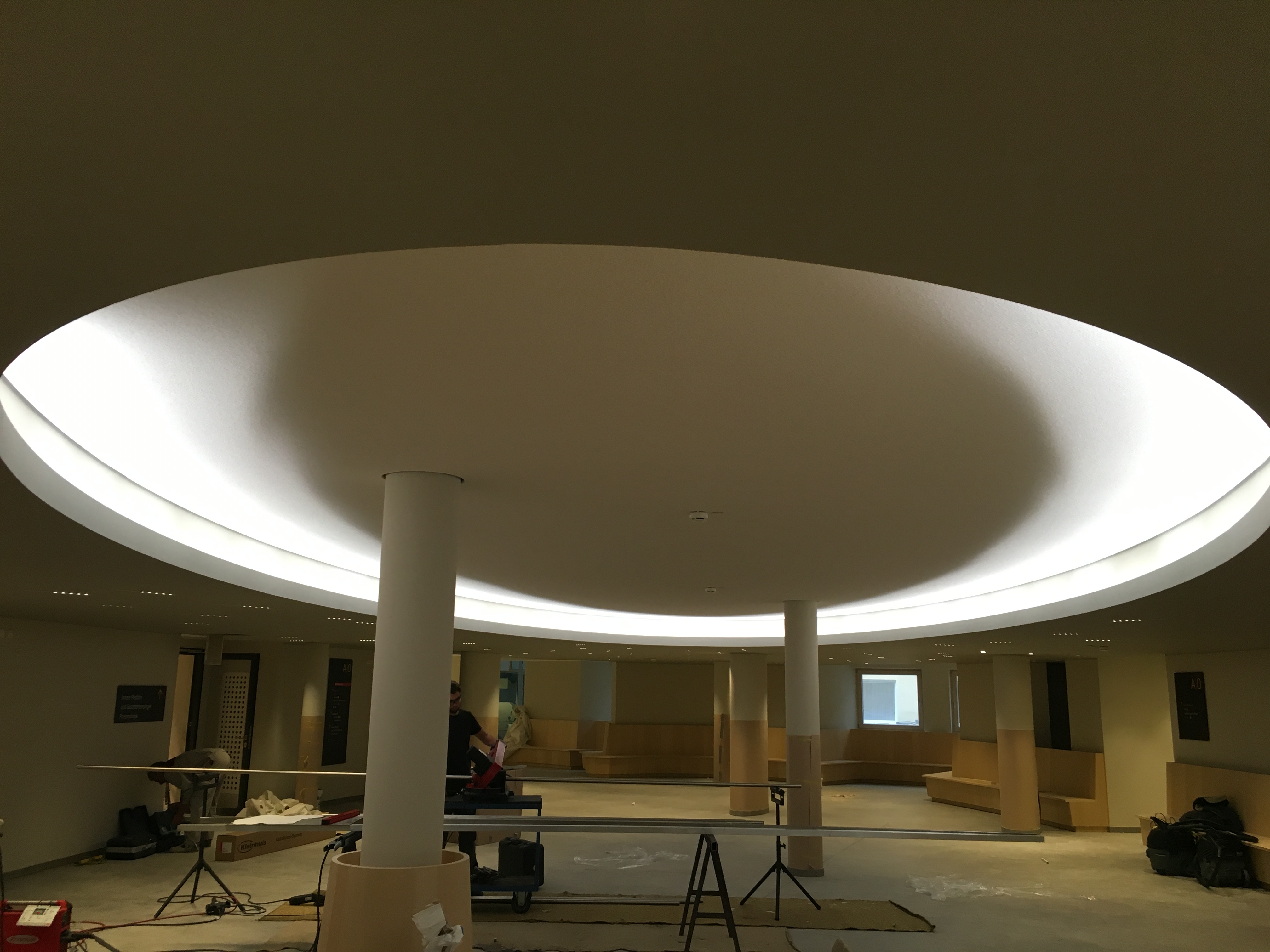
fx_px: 1064
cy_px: 476
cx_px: 635
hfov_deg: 61.7
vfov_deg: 48.2
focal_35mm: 29
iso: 40
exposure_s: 1/33
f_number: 2.2
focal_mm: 4.15
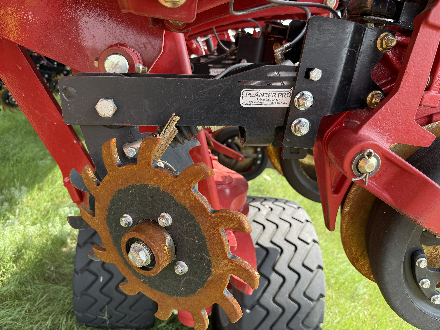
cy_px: 165
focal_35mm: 24
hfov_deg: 71.6
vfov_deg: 56.8
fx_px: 305
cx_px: 220
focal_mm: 6.76
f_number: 1.78
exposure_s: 1/491
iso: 100
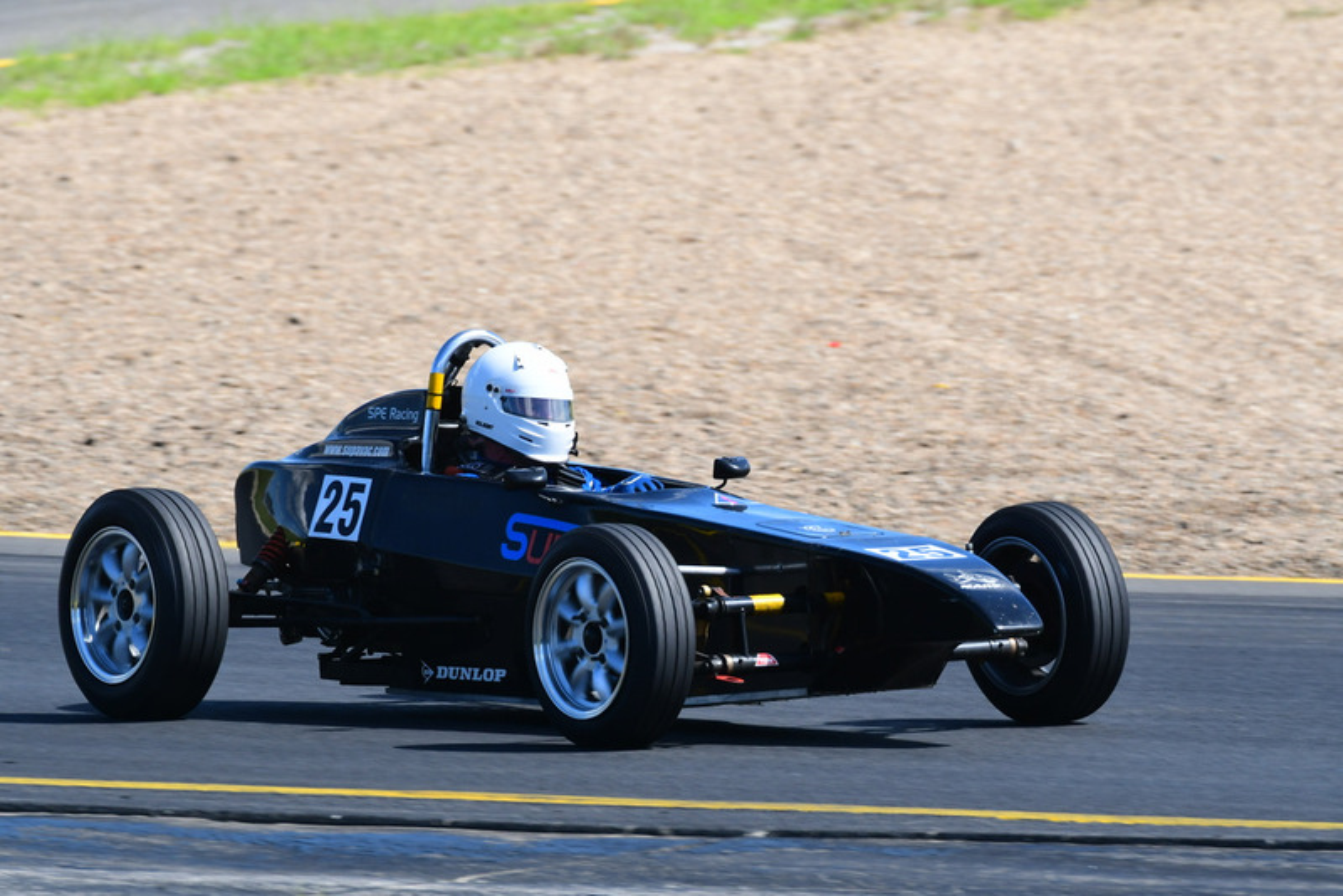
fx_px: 22390
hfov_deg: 3.4
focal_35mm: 600
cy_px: 448
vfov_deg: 2.3
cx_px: 672
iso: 500
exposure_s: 1/640
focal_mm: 400
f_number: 9
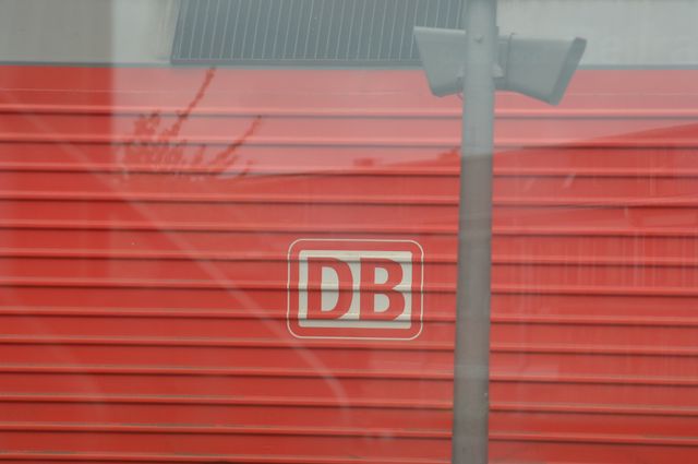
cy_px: 232
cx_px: 349
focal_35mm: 188
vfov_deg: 7.3
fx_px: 3631
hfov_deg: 11.0
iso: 400
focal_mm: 125
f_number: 7.1
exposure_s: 1/250
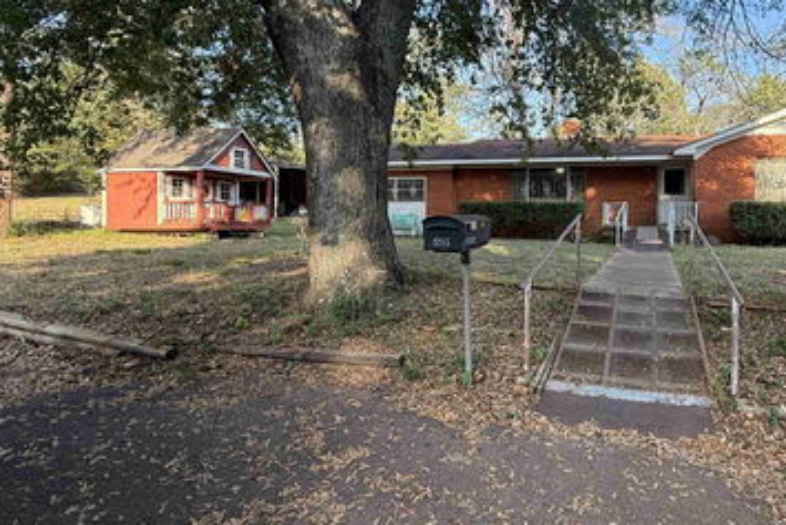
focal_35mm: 21
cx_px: 556
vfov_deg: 59.3
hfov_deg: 77.1
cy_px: 226
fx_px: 459
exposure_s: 1/211
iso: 64
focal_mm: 2.22
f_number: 2.2
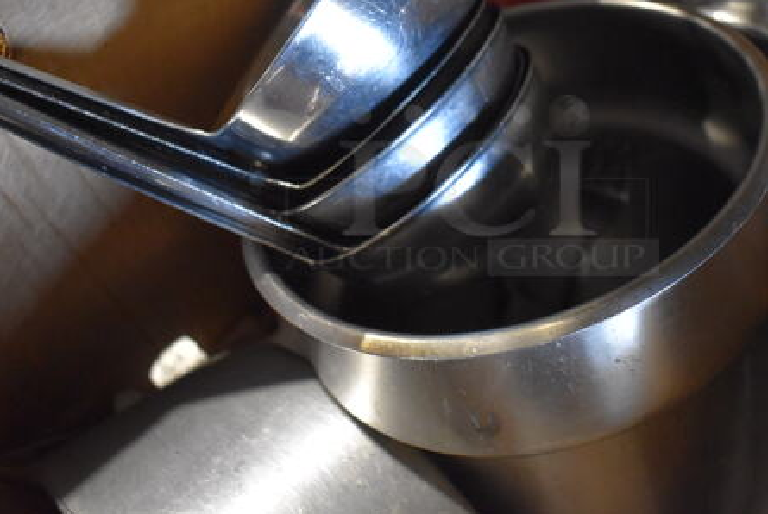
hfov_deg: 51.4
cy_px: 185
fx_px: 790
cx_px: 468
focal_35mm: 37
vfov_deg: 35.8
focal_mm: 18
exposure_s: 1/60
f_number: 3.5
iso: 3200
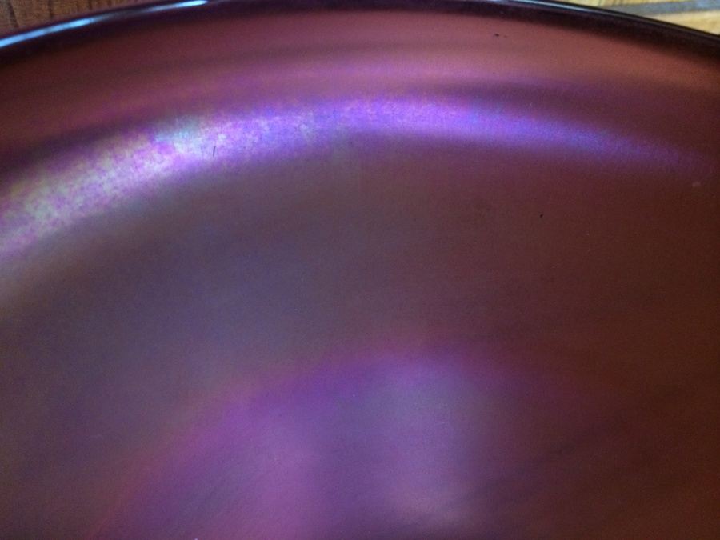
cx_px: 360
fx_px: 624
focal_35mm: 30
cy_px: 270
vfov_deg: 46.8
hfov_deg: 60.0
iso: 400
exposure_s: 1/15
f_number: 2.2
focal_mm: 4.12
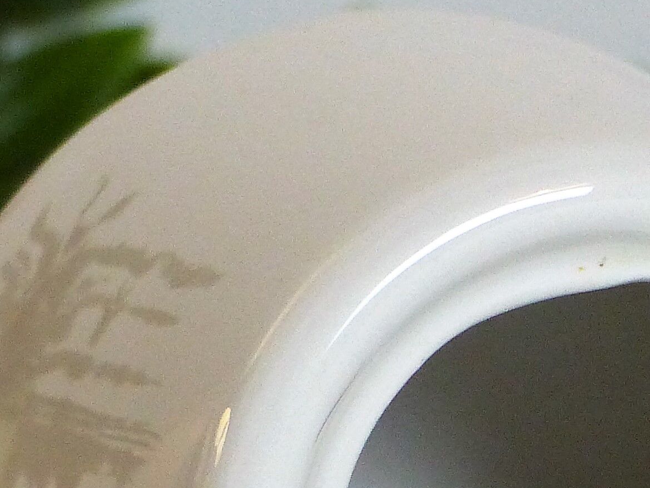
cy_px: 653
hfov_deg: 2.6
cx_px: 552
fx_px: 14493
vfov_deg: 1.9
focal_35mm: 772
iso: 400
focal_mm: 36.7
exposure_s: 1/80
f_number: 2.8
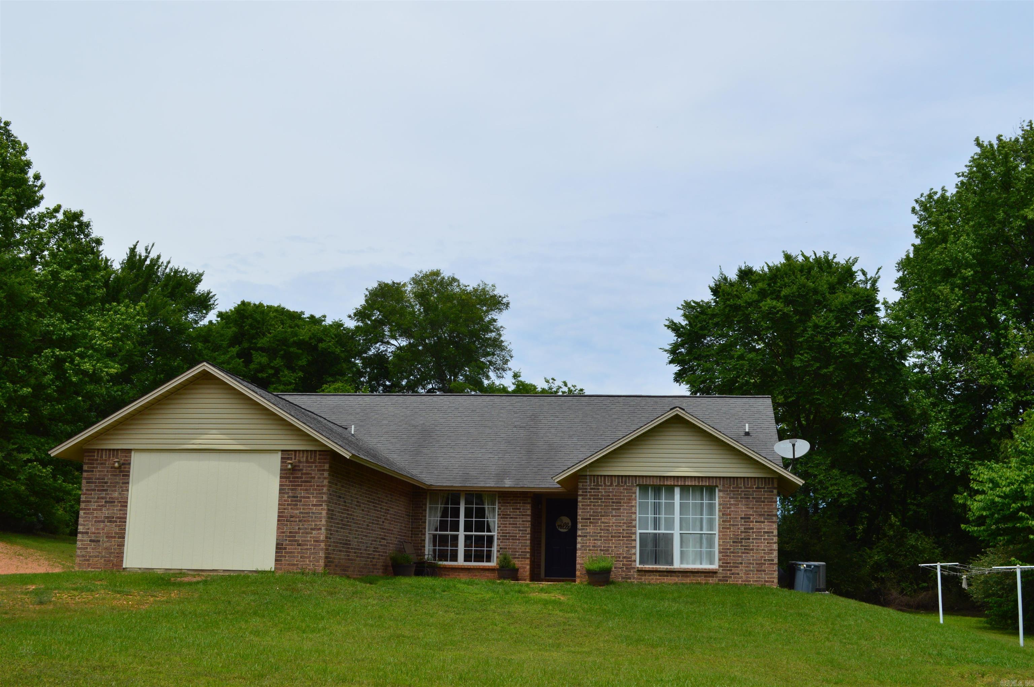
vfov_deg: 30.8
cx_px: 517
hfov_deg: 45.0
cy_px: 344
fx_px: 1248
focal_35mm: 44
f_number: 11
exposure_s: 1/500
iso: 320
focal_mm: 29
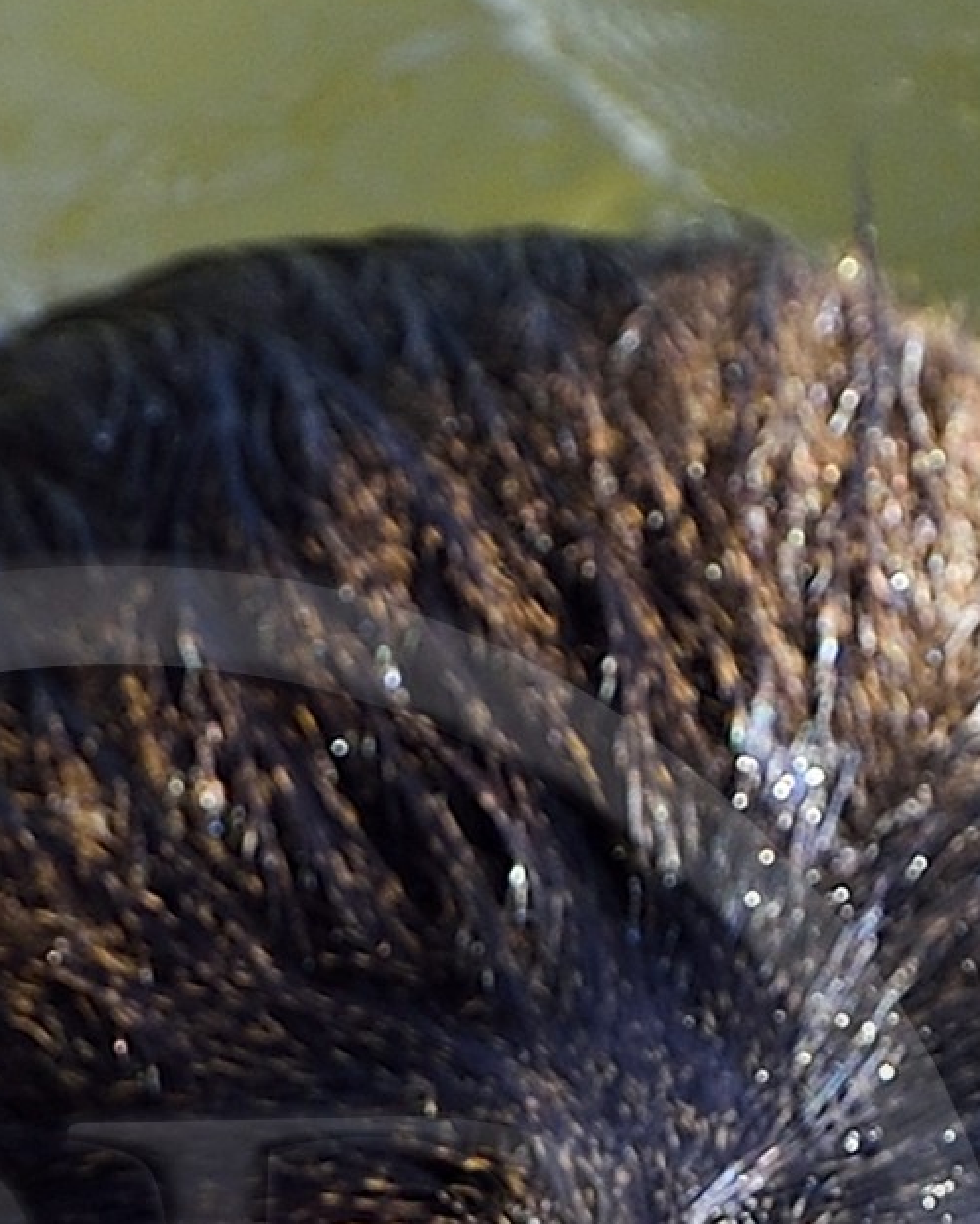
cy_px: 1486
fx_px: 19718
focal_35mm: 544
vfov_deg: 3.6
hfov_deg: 2.8
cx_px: 114
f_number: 4
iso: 200
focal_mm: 150
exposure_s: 1/800
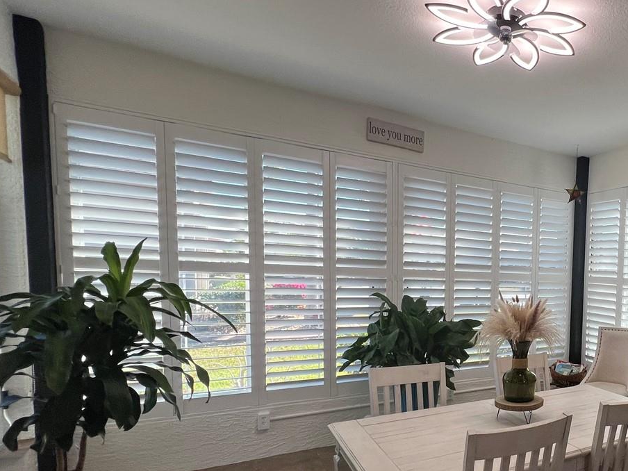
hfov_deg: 63.3
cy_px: 305
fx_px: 417
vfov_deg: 57.9
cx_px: 552
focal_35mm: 23
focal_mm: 1.57
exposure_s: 1/99
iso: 64
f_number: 1.8
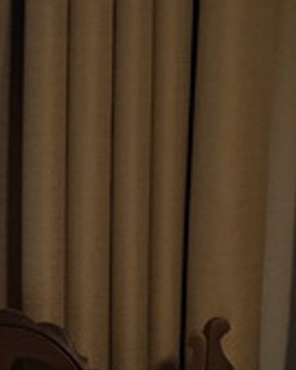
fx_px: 1315
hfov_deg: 11.4
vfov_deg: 15.5
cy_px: 433
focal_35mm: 120
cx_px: -318
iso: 71
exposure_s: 1/59.9
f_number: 1.8
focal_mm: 4.44
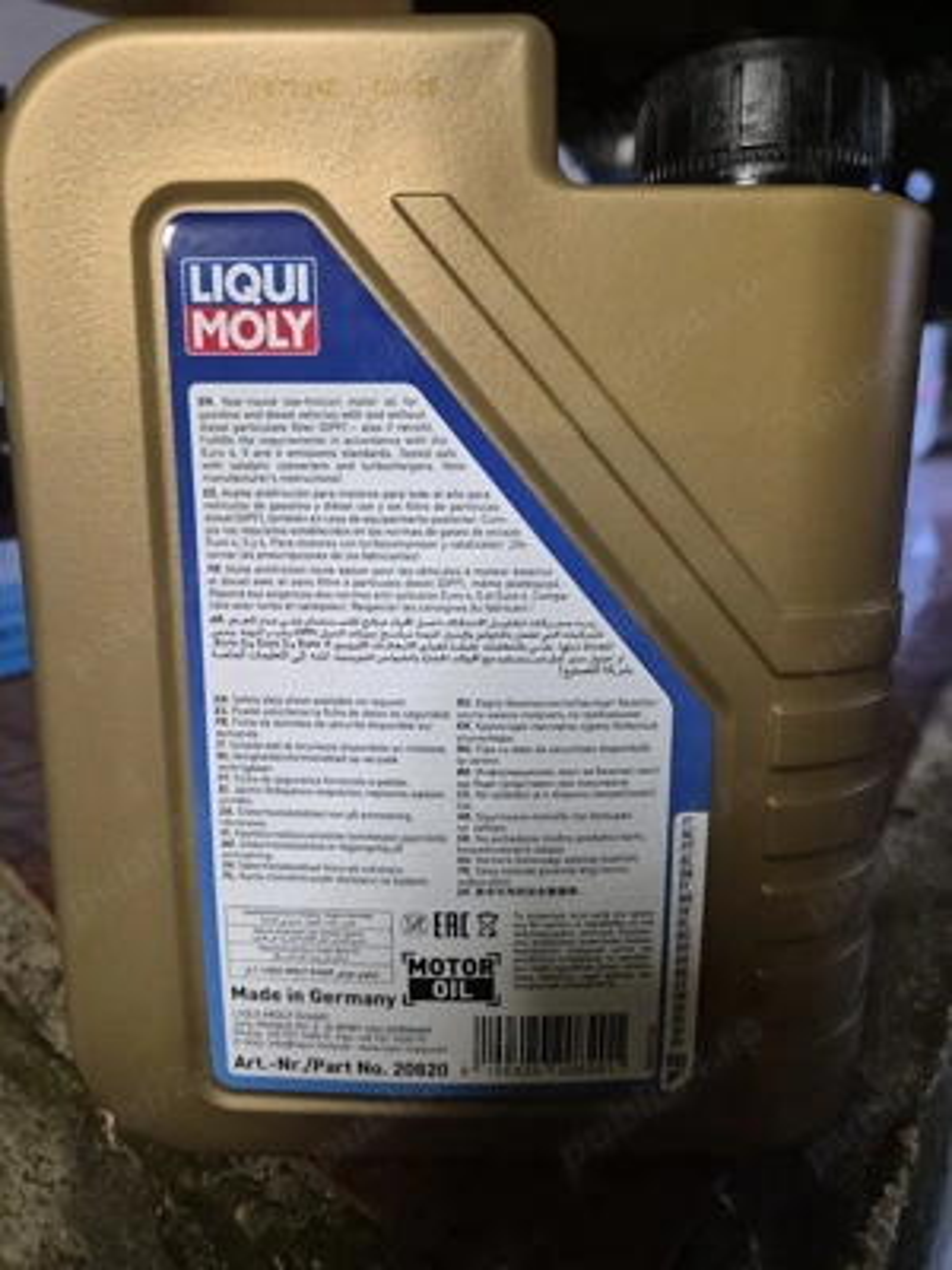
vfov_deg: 73.9
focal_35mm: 23
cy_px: 635
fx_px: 843
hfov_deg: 58.9
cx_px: 476
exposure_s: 1/100
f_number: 1.8
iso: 800
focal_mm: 5.4
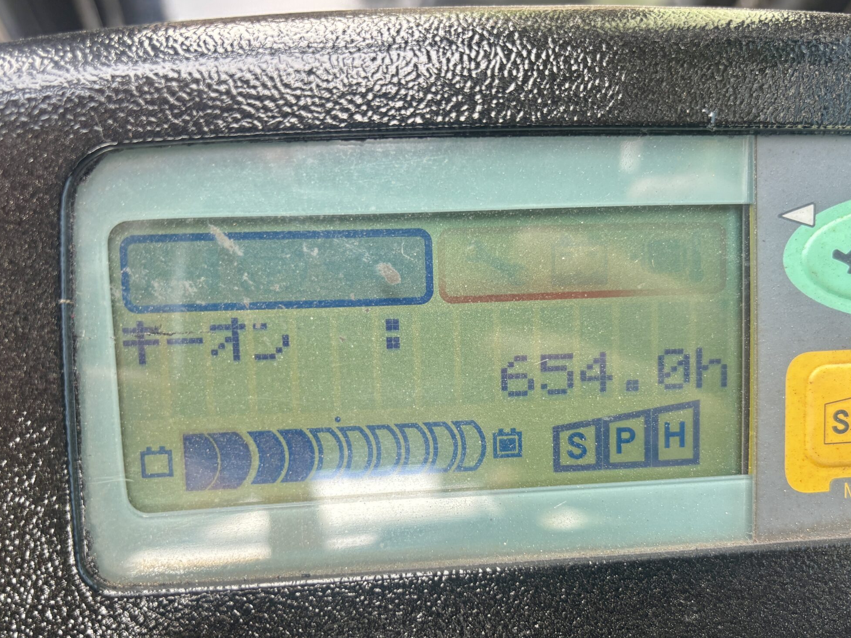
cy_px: 399
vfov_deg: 41.5
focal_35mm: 34
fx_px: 836
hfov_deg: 54.0
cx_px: 418
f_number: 1.6
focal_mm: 5.96
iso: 100
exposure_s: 1/121
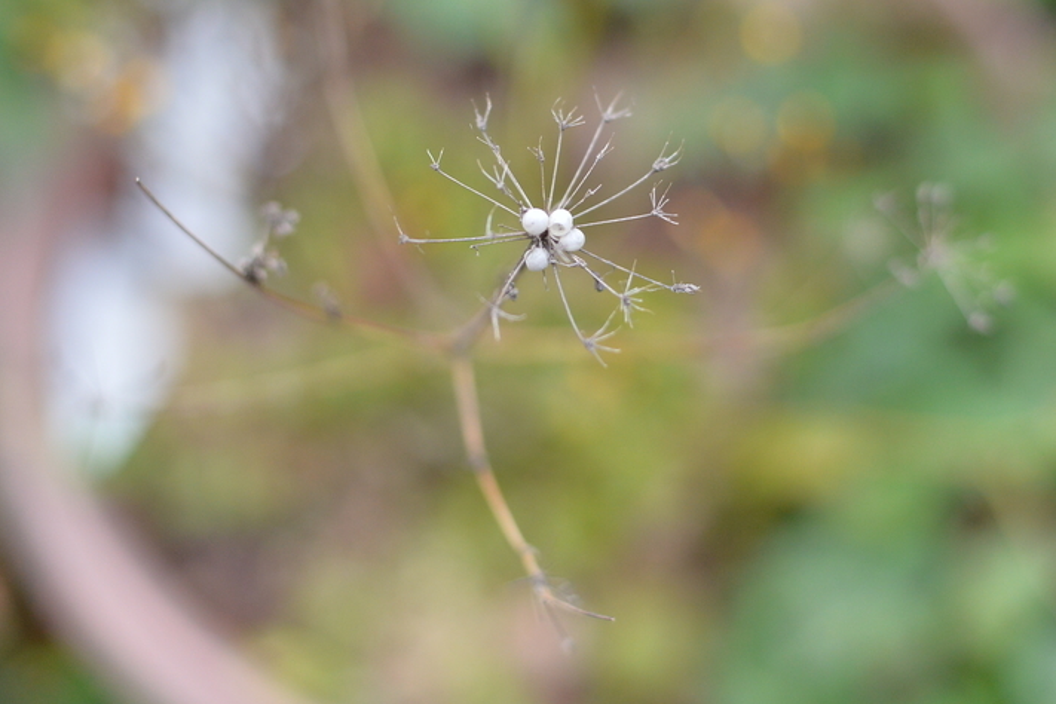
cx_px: 550
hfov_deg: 28.1
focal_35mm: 72
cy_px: 227
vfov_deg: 18.9
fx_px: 2112
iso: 1600
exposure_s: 1/1600
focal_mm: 50
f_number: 2.2
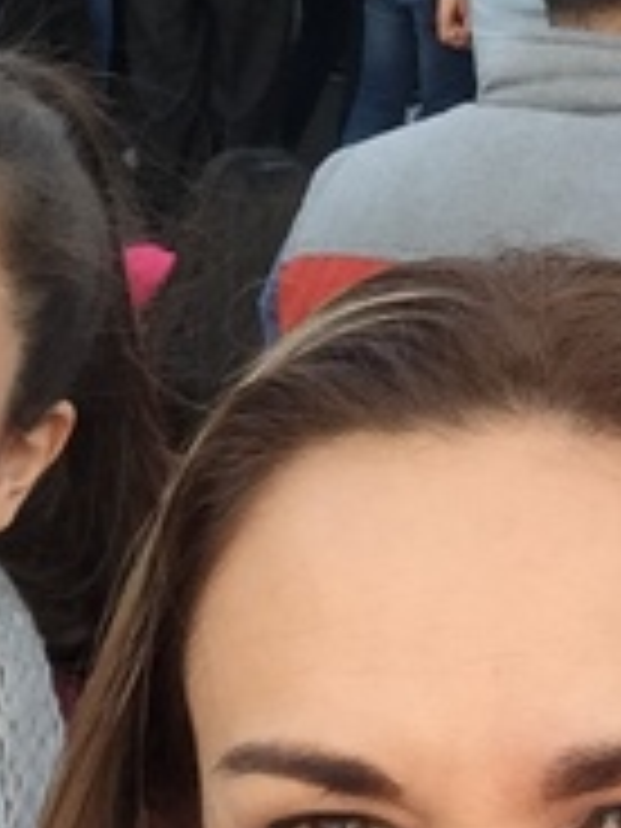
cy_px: 378
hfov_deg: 18.1
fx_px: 1937
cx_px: 144
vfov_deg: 24.1
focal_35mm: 81
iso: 40
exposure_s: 1/120
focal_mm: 2.65
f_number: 2.2
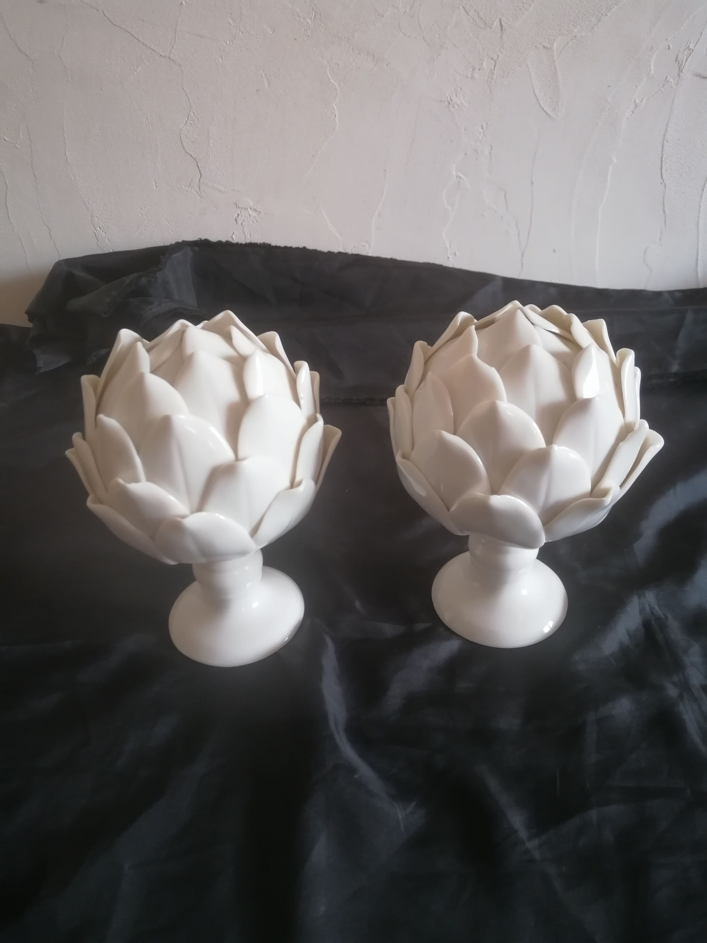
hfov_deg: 51.4
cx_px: 354
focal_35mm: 27
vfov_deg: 65.3
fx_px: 735
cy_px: 472
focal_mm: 5.4
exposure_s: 1/30
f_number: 1.8
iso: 500
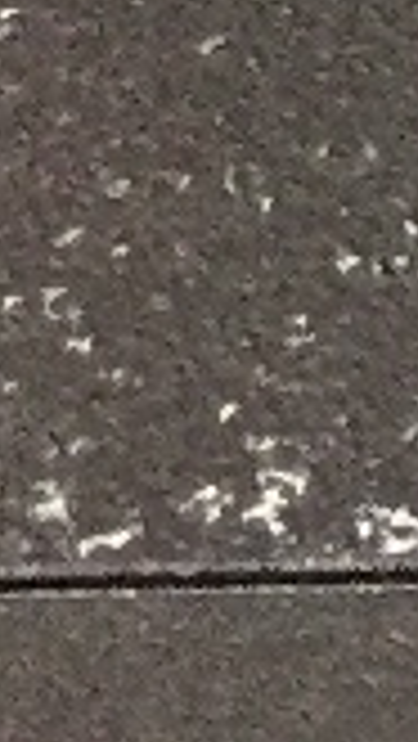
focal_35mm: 313
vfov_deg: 6.7
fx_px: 6158
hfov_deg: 3.2
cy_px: 1412
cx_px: 3056
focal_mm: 4.15
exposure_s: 1/33
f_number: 2.2
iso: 200
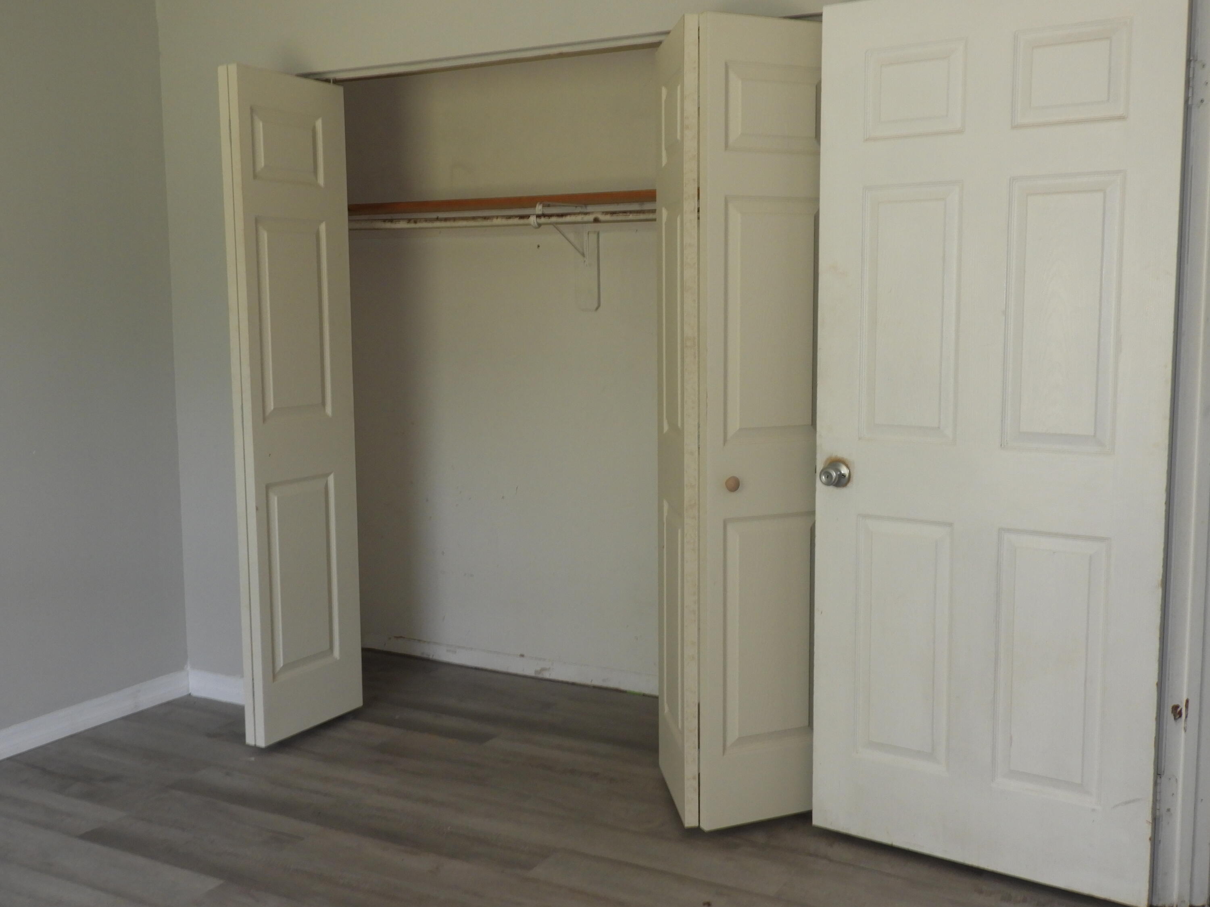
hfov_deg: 52.6
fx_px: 1223
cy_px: 454
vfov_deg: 40.7
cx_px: 605
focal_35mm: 35
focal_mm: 6.3
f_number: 4.2
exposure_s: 1/30
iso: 200
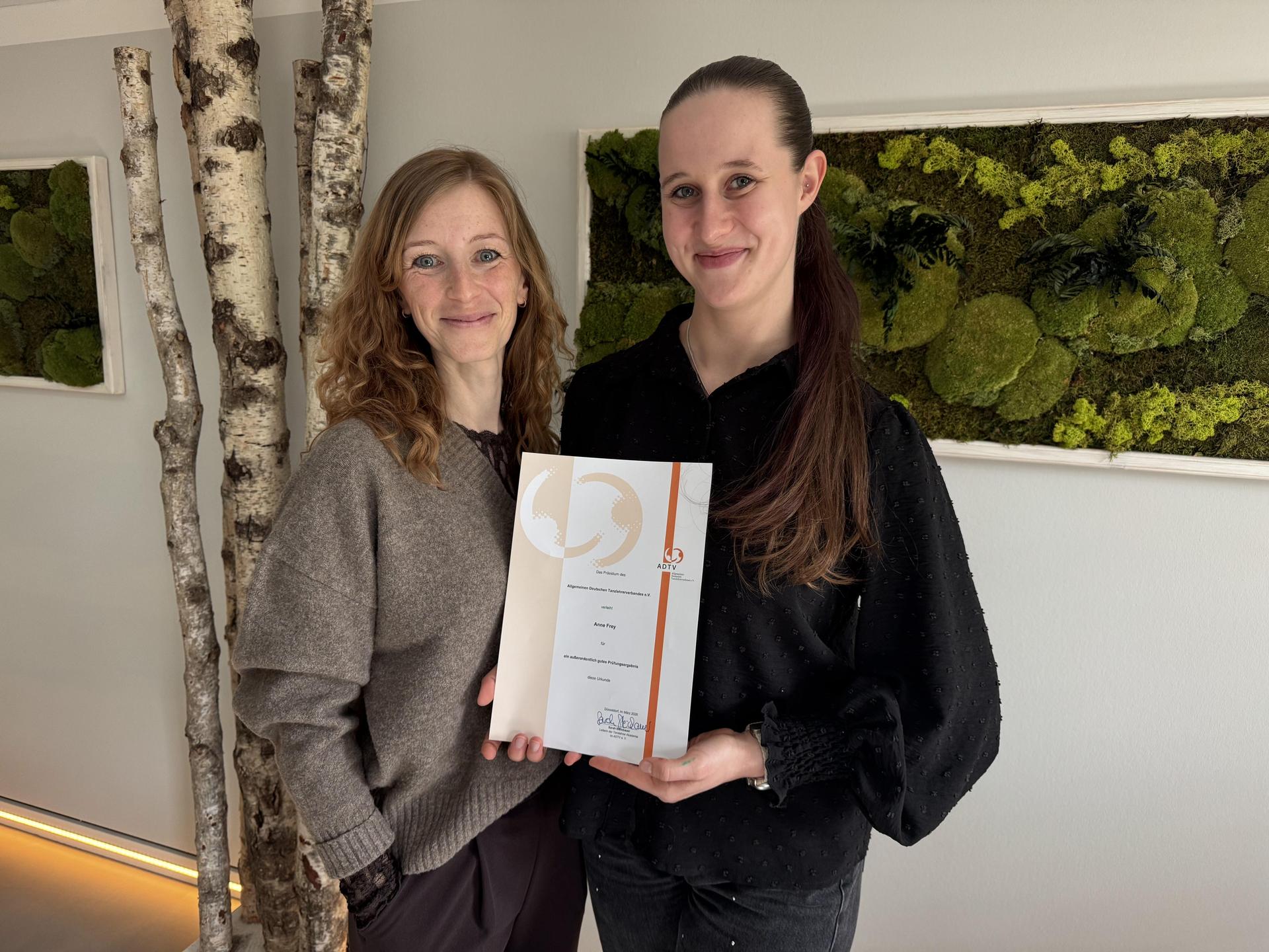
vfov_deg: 56.8
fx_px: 880
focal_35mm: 24
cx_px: 634
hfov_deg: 71.6
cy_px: 476
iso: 160
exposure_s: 1/120
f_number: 1.78
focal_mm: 6.76
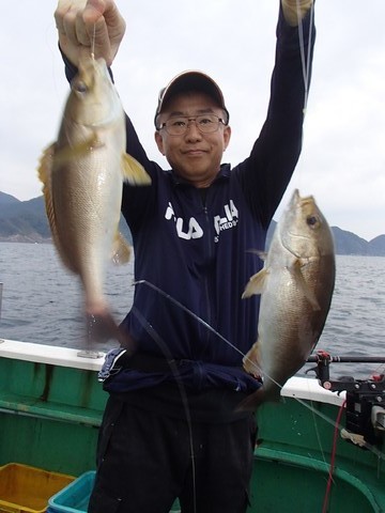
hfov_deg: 49.7
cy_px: 256
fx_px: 415
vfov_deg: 63.4
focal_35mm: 28
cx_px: 192
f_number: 3.9
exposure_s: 1/40
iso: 200
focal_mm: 5
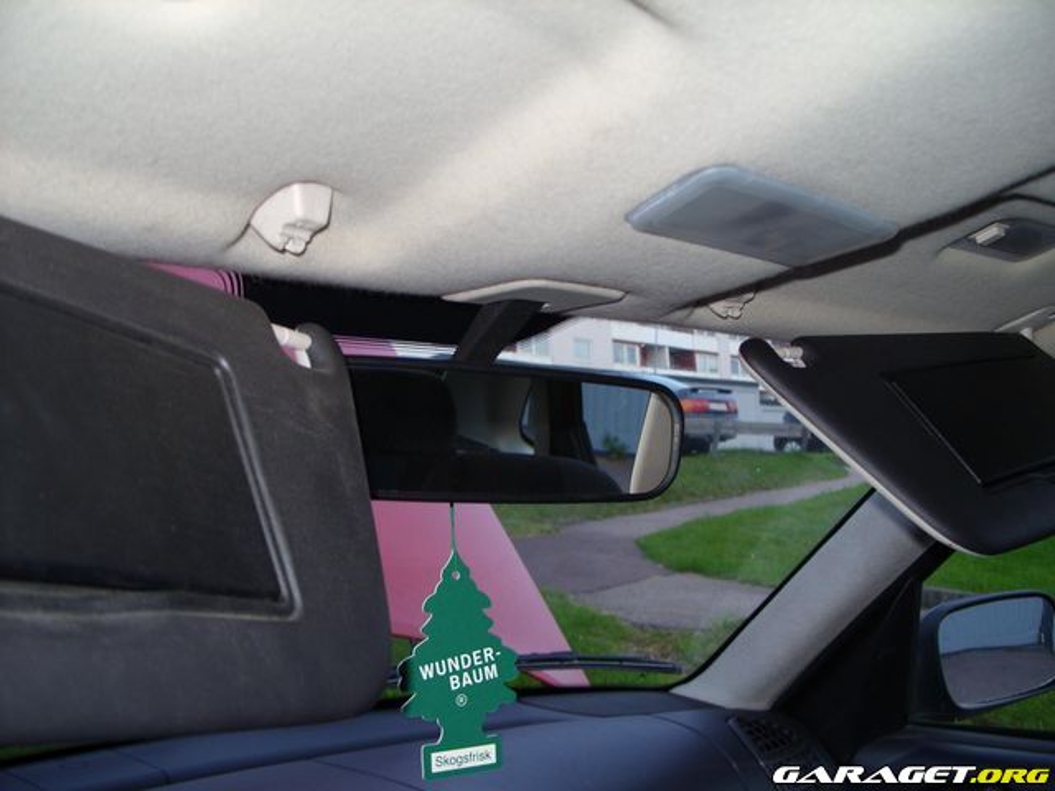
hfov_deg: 49.0
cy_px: 396
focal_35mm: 38
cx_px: 528
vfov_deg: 37.7
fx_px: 1158
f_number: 2.8
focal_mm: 7.8
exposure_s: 1/30
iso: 50
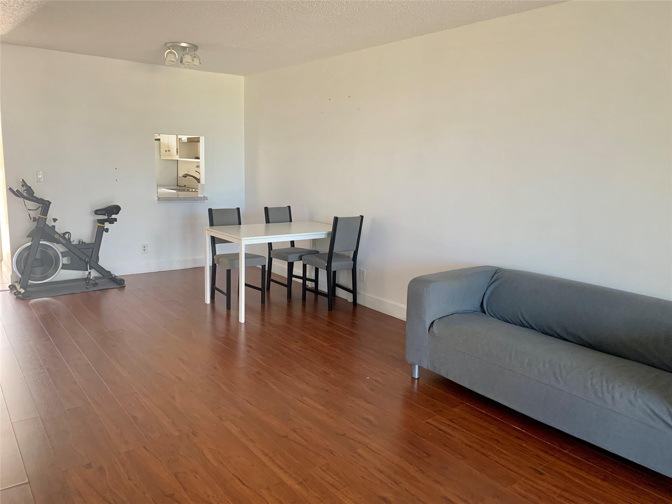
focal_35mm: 26
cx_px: 336
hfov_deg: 67.3
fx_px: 505
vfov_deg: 53.1
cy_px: 252
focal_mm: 4.25
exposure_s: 1/60
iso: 125
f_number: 1.8
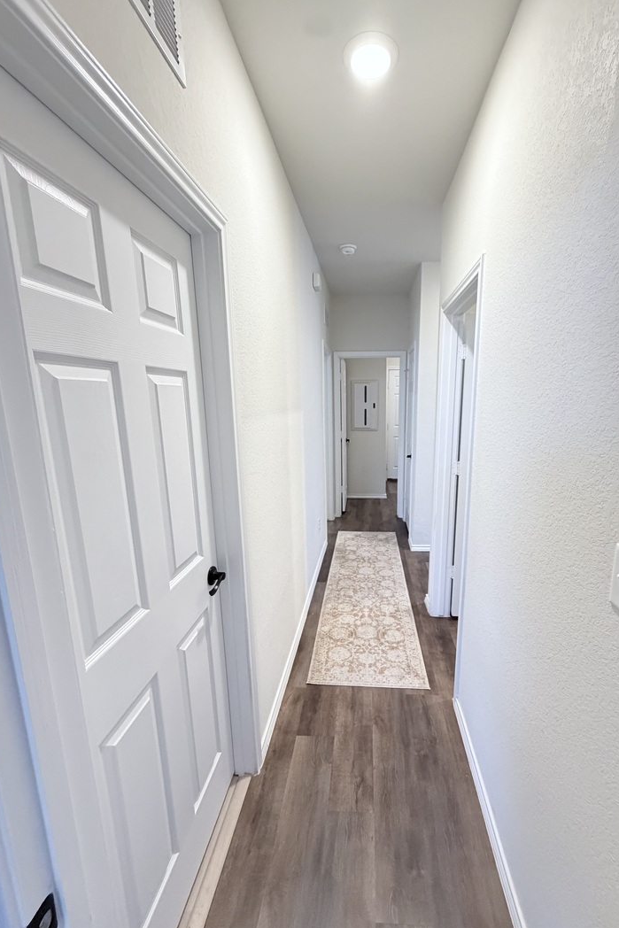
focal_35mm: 15
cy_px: 476
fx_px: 387
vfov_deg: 100.4
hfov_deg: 77.0
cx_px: 348
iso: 500
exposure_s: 1/60
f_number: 2.2
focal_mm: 2.22
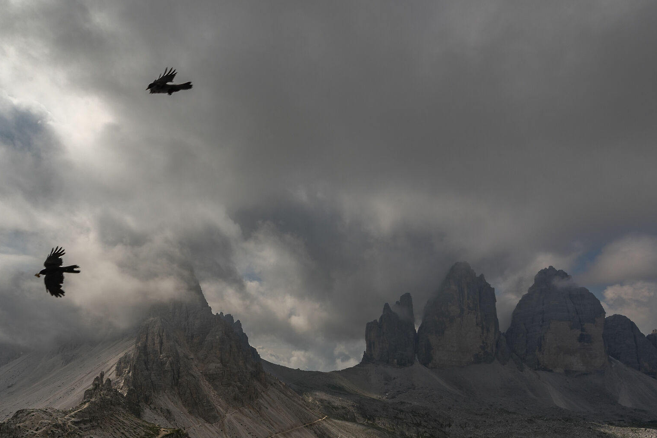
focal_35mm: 22
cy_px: 340
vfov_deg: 54.0
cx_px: 301
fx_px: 402
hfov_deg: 78.4
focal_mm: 14
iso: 100
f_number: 14
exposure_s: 1/400
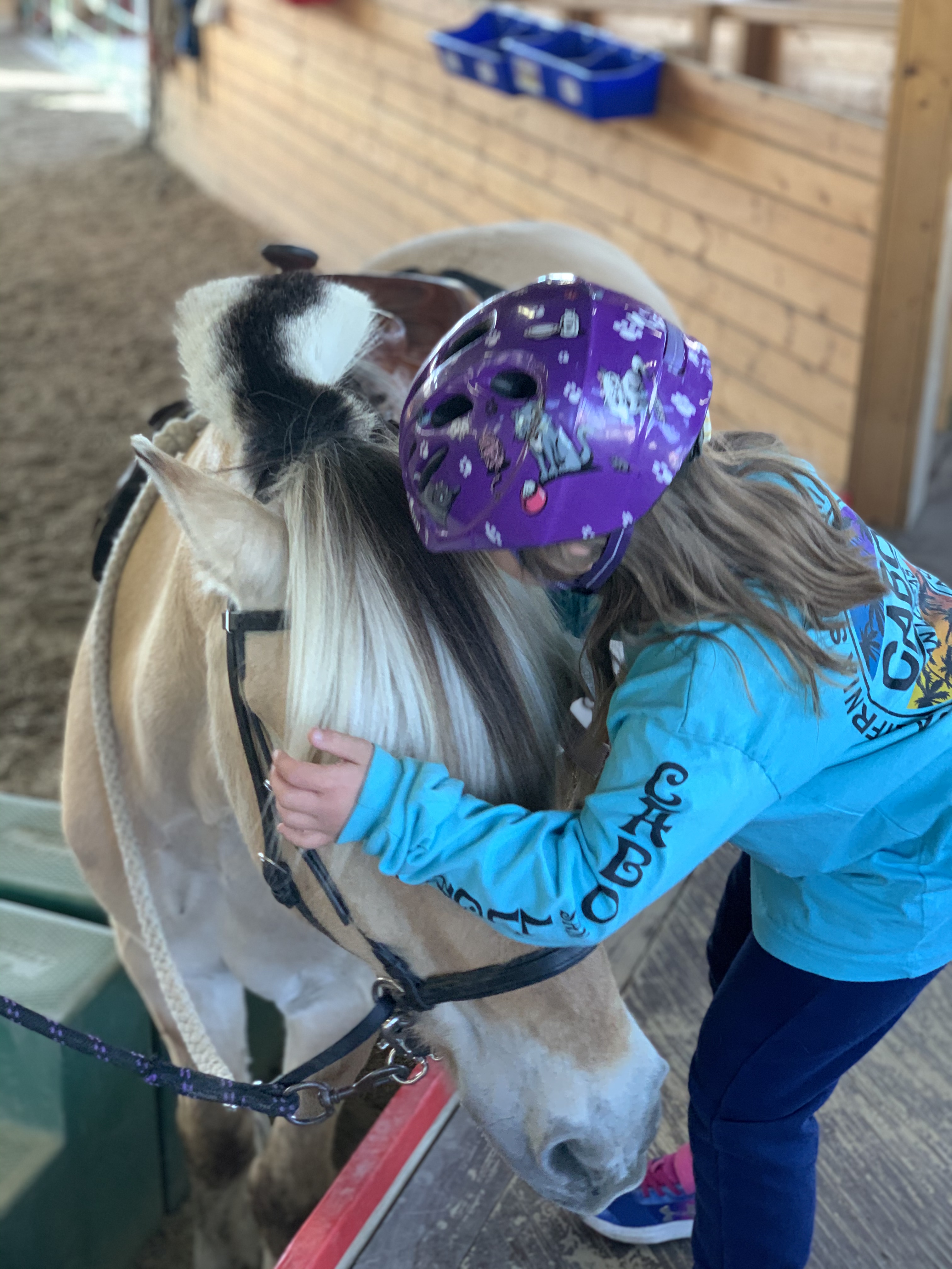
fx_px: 1907
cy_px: 634
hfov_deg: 28.0
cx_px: 476
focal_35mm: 52
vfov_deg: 36.8
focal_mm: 6
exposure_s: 1/74
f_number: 2.4
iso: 125
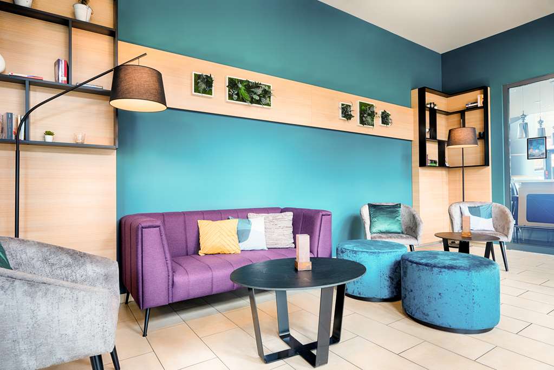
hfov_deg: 84.0
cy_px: 185
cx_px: 277
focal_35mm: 20
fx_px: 308
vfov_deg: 61.9
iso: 100
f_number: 8
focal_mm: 20
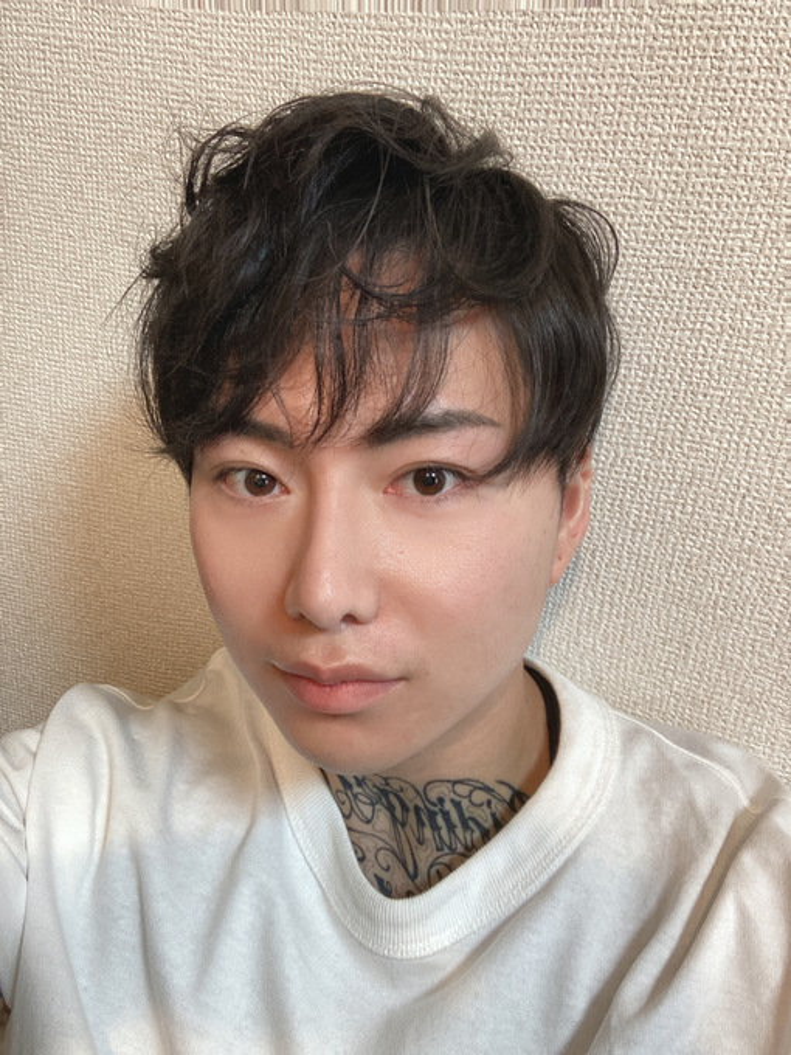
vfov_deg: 56.8
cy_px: 528
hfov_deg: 44.2
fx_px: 975
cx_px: 396
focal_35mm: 32
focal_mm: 2.87
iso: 200
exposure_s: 1/34
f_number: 2.2
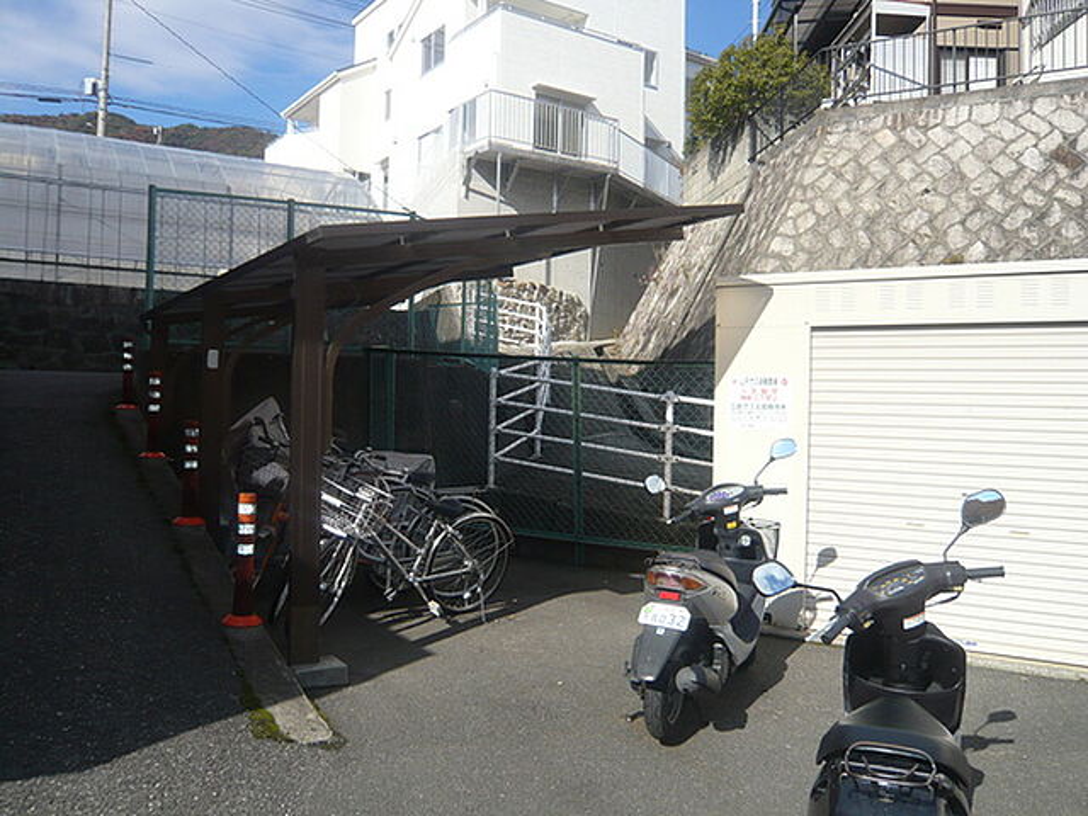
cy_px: 408
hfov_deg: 63.4
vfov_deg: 49.7
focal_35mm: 28
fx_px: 880
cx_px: 544
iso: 100
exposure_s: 1/160
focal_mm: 4.6
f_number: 8
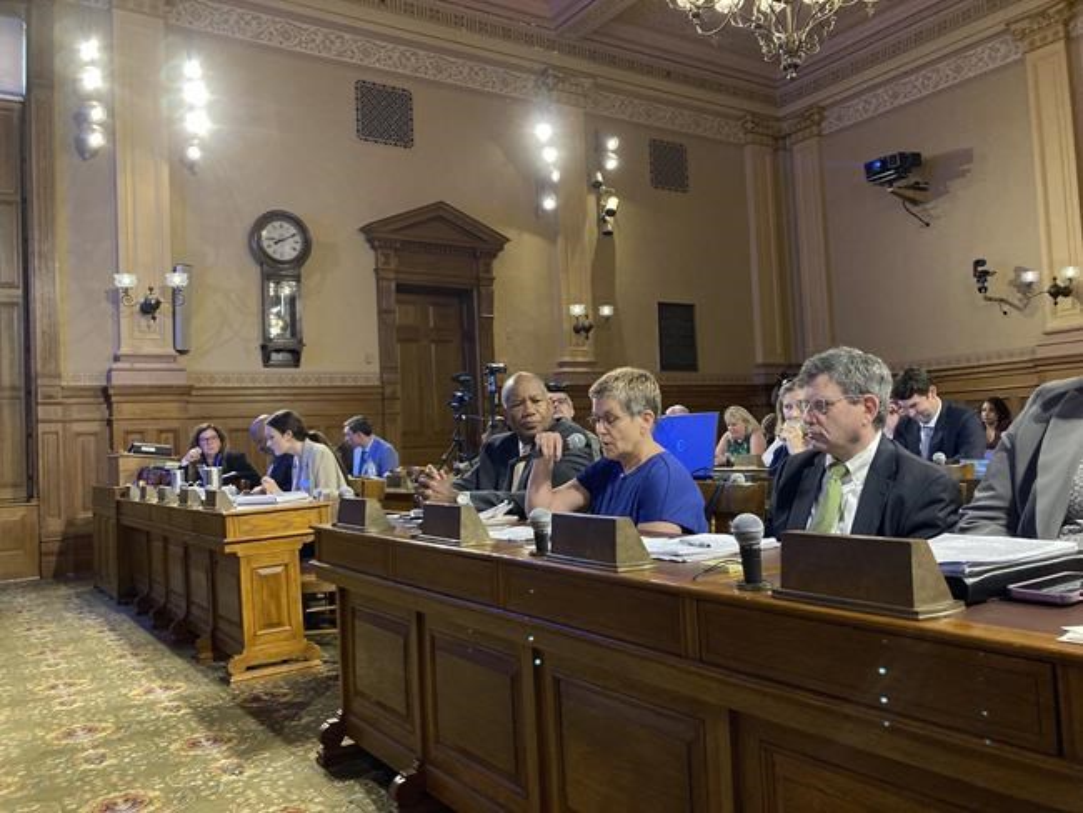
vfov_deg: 49.8
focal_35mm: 28
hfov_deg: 63.4
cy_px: 406
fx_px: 876
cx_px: 542
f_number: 1.8
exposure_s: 1/30
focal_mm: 3.99
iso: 320
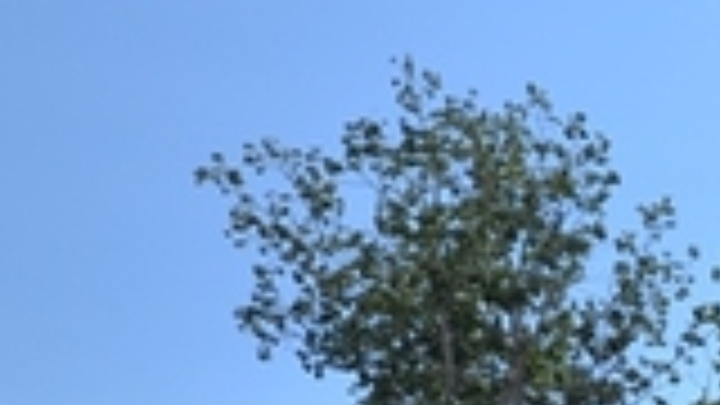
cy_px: 747
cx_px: 1172
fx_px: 1355
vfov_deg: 14.7
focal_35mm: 71
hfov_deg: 22.4
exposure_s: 1/400
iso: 100
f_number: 9
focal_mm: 10
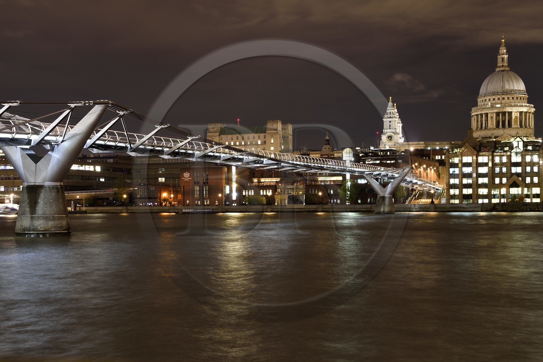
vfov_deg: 29.2
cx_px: 272
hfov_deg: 42.8
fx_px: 694
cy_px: 181
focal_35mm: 46
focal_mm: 46
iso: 250
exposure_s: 5
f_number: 6.3
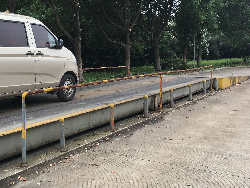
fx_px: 325
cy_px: 74
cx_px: 59
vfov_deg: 32.1
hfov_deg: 40.7
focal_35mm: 45
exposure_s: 1/565
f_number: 2.2
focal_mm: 4.15
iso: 25
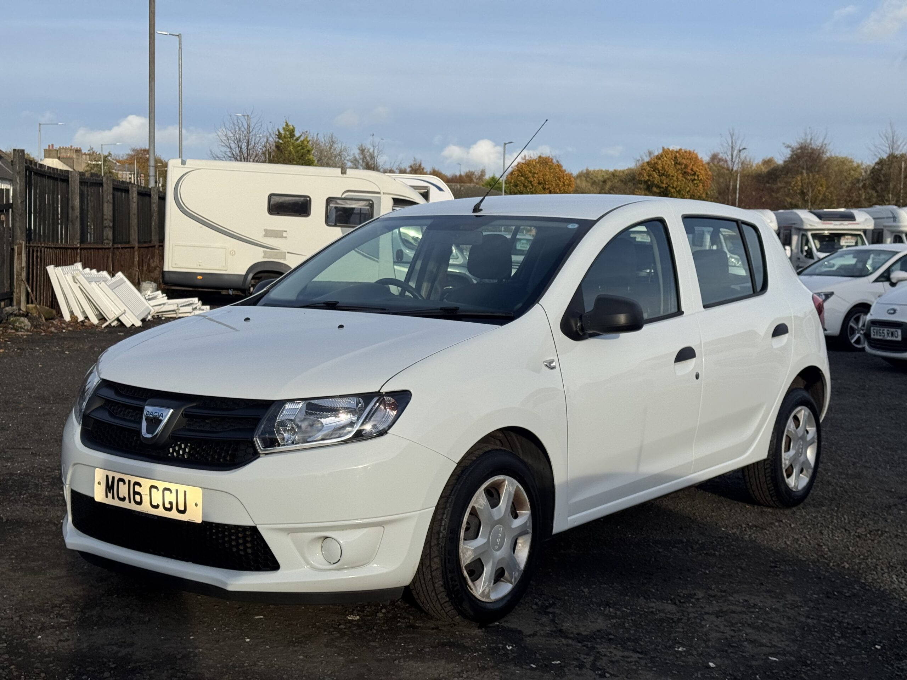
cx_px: 454
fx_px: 1258
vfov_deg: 30.3
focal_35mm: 48
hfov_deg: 39.7
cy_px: 340
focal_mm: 6.76
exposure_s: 1/4310
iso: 64
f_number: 1.78
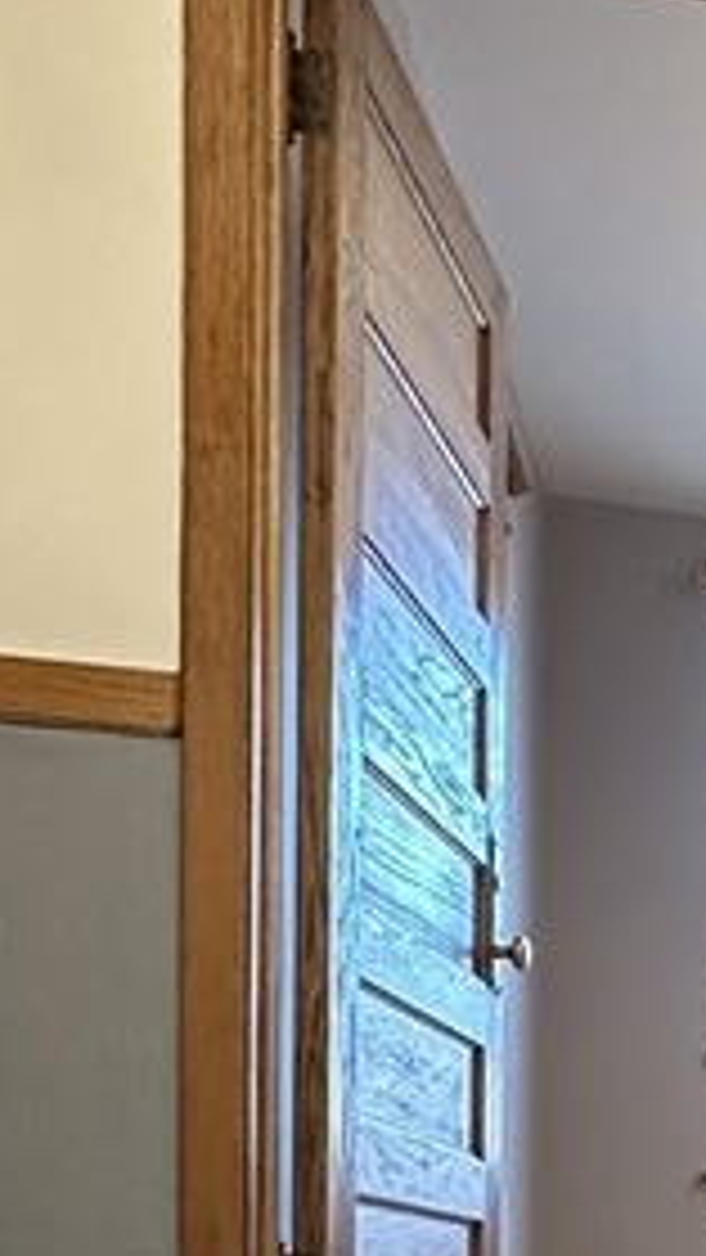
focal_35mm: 59
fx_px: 1963
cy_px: 1441
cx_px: 1264
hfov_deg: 16.9
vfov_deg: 30.9
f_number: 2.2
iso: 400
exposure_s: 1/60
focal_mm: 2.22
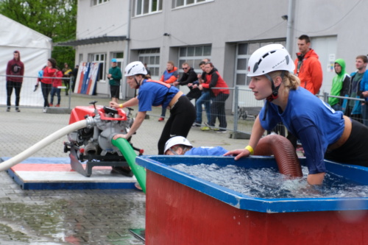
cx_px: 184
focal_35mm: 66
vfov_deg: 20.6
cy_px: 122
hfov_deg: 30.5
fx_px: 674
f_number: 16
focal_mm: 43.9
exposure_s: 1/150
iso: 800
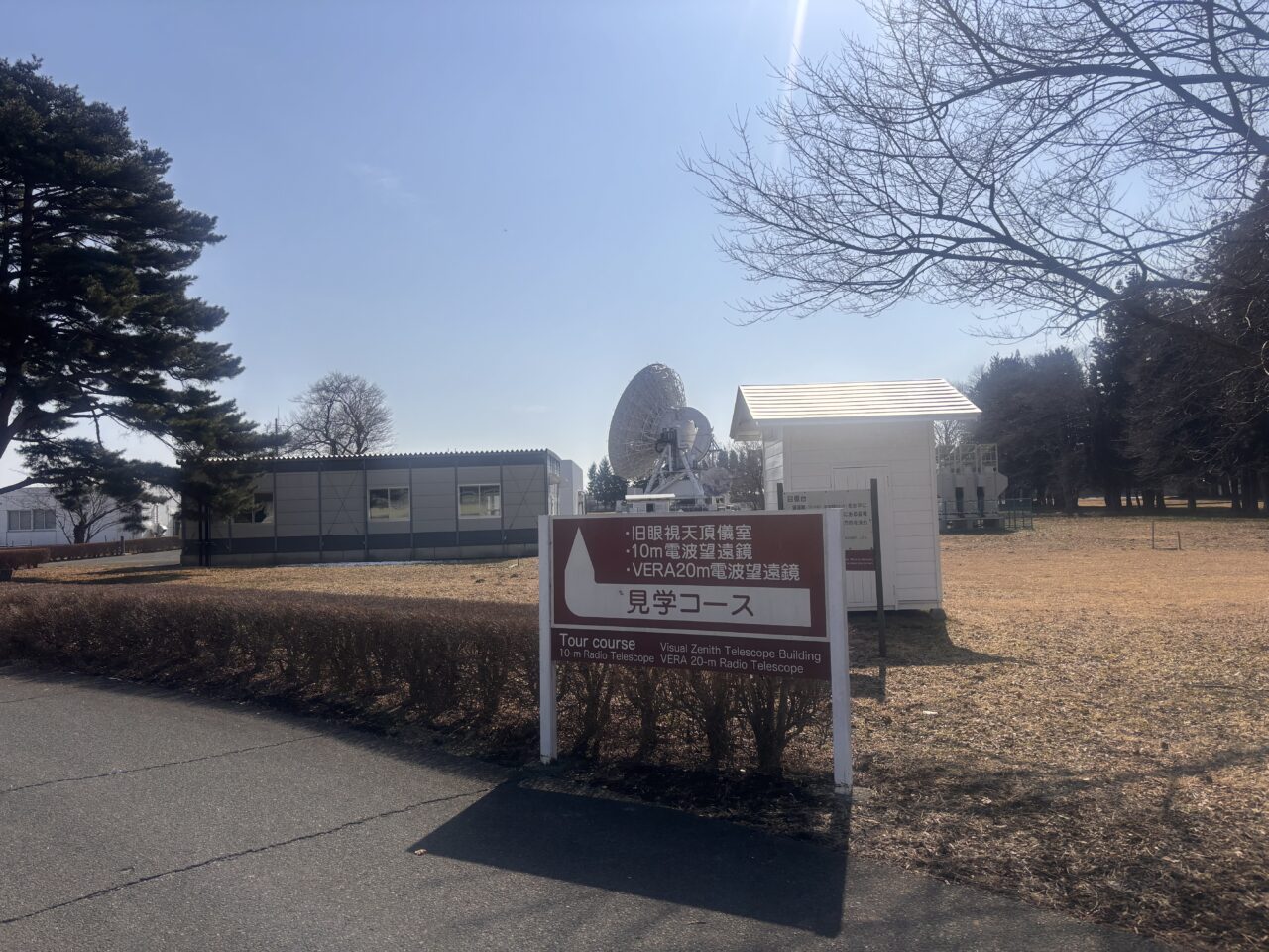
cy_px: 476
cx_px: 634
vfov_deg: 53.1
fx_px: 953
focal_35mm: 26
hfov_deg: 67.3
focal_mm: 5.96
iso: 50
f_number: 1.6
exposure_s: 1/8333
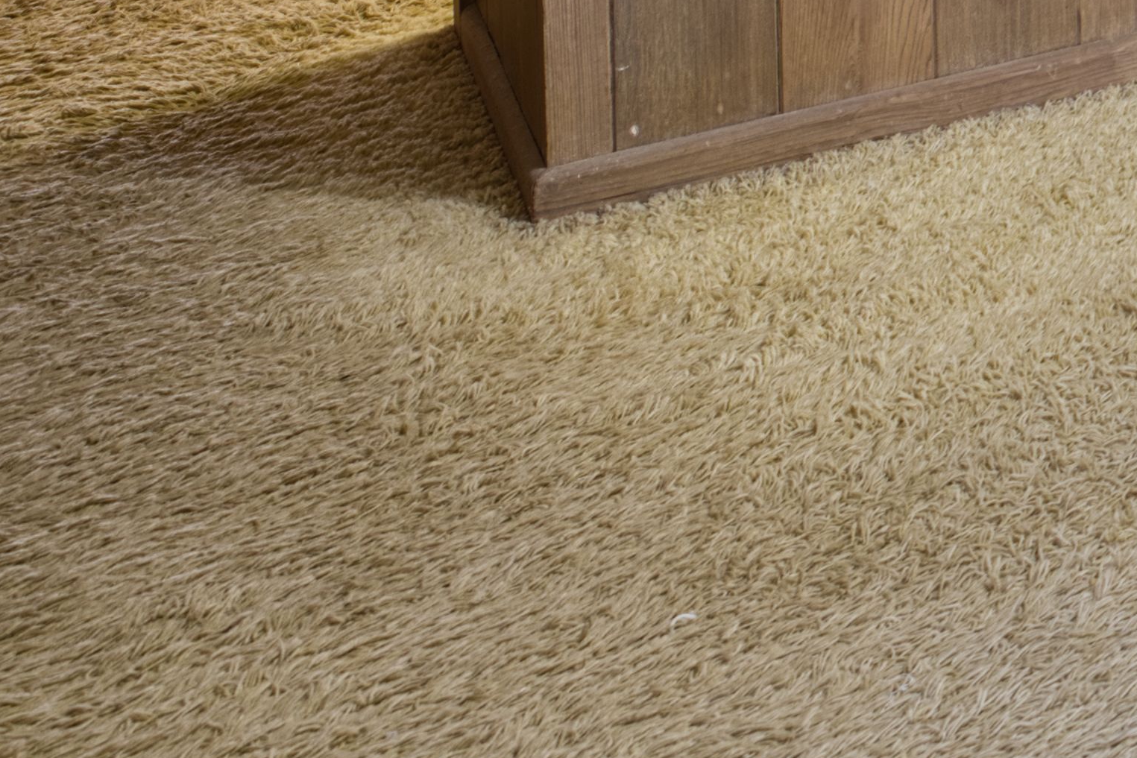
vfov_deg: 14.6
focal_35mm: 73
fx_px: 2306
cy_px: -870
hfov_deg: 17.6
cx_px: 2378
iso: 50
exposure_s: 1/3
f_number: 4
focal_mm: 14
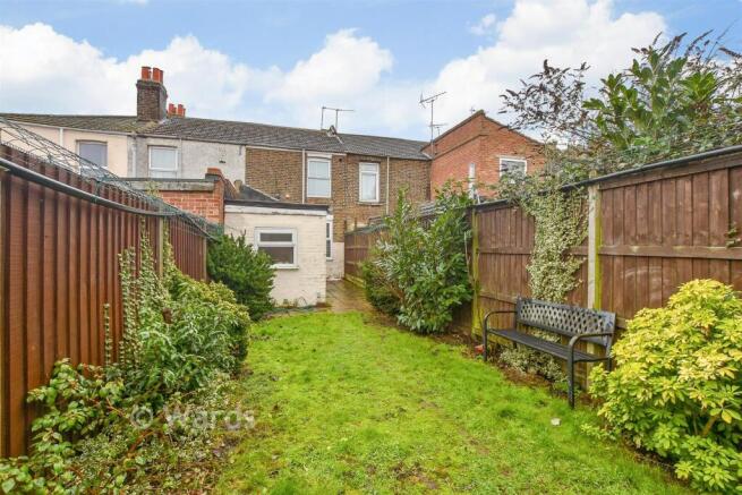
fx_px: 309
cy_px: 248
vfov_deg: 77.4
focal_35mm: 15
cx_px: 371
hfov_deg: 100.4
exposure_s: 1/30
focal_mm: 10
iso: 160
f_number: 8
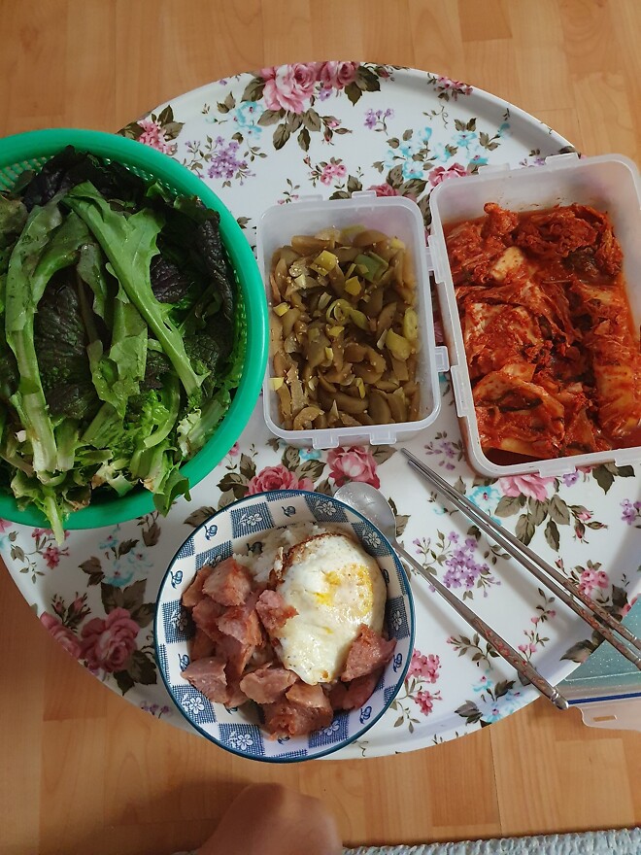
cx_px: 320
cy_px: 428
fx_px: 642
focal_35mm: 26
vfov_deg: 67.3
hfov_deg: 53.1
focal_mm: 4.32
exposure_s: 1/40
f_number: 1.5
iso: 640
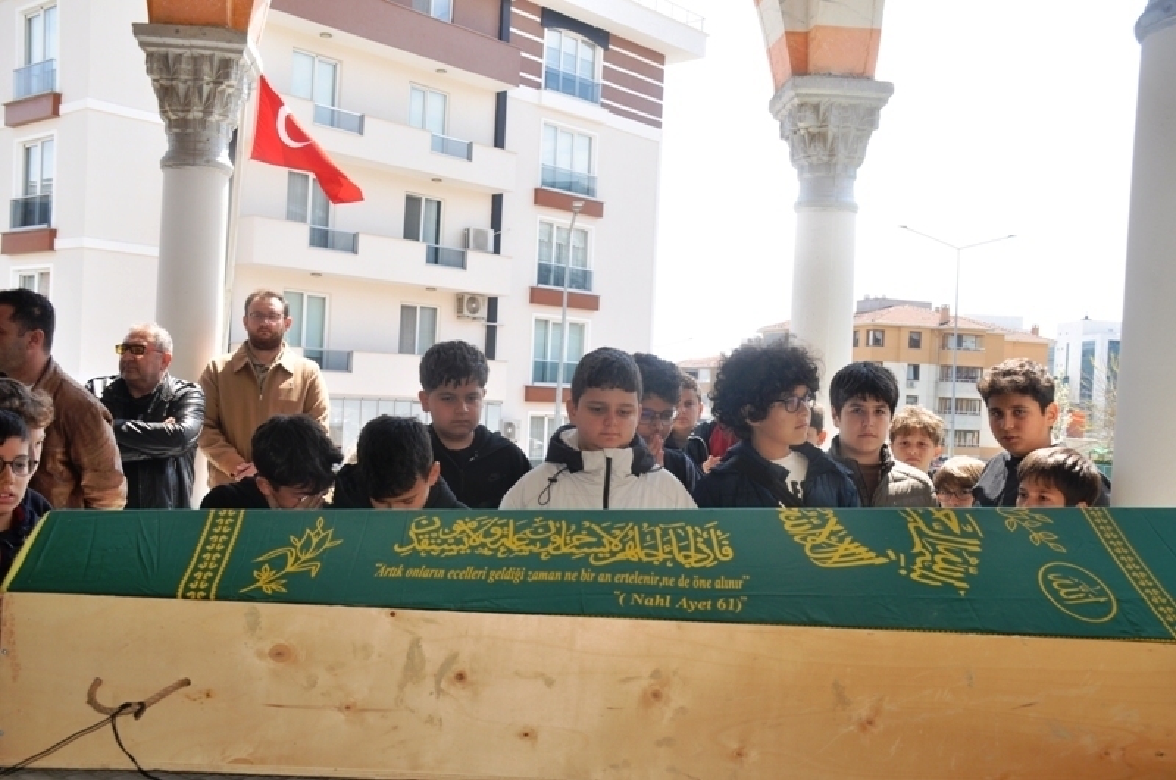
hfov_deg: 53.2
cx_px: 588
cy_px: 390
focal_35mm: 36
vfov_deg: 36.8
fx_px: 1174
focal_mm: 24
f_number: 10
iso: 200
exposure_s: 1/200
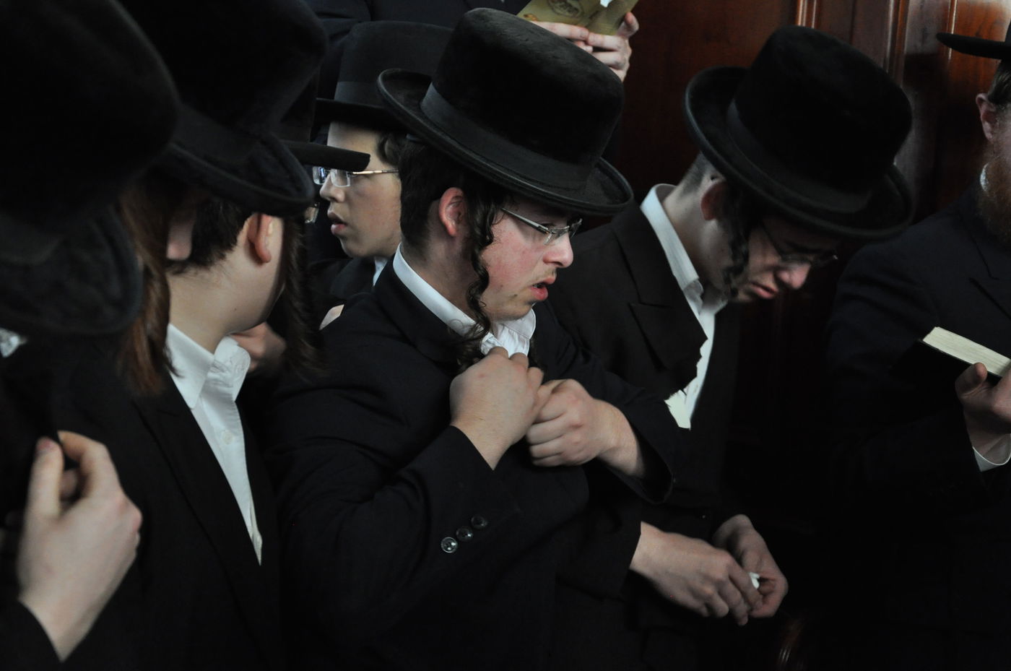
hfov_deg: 29.9
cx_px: 506
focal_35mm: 68
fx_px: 1893
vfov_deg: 20.1
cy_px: 336
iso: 1600
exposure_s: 1/60
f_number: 5.6
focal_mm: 45
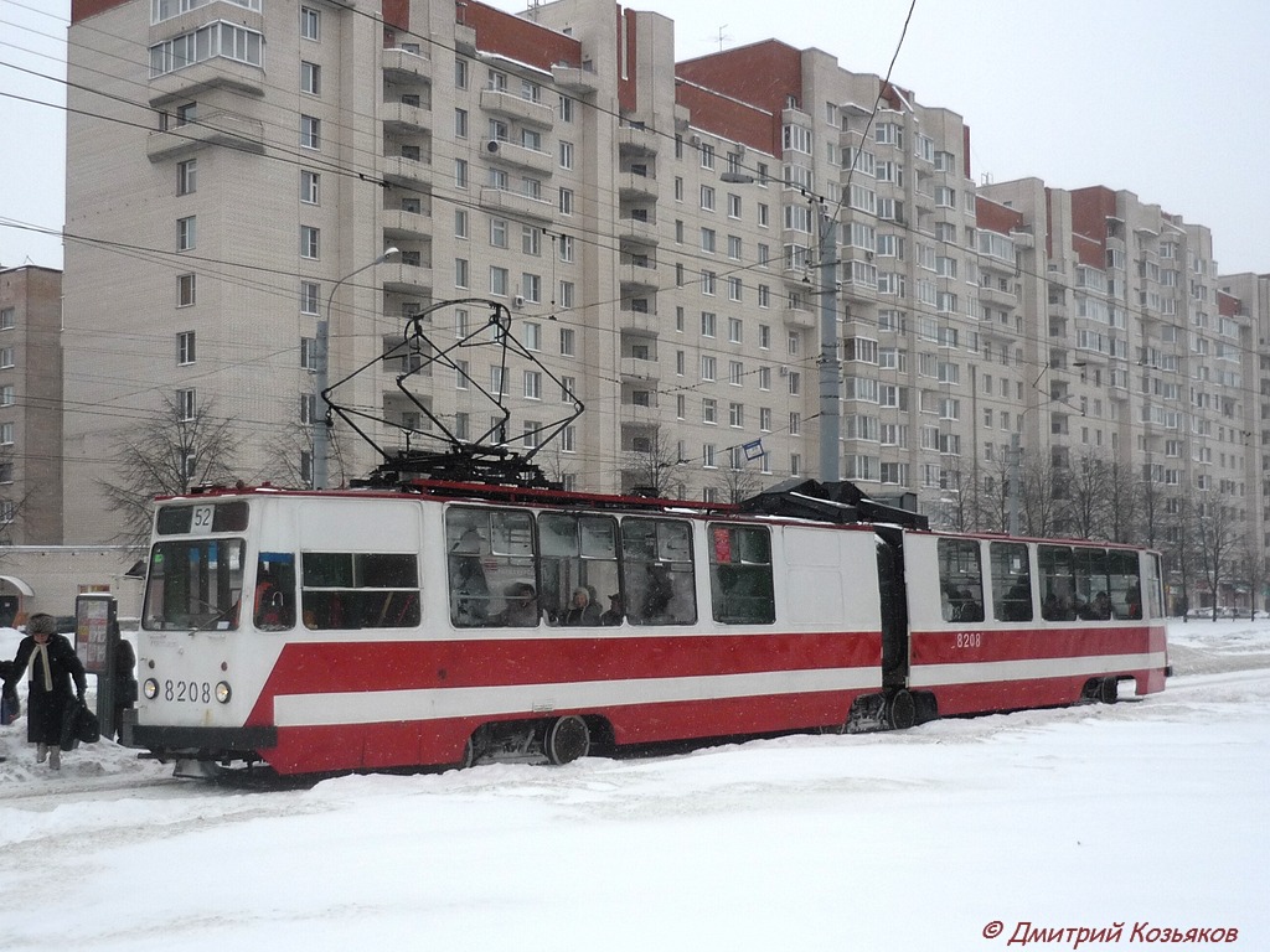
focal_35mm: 36
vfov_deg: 39.7
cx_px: 635
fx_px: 1321
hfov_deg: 51.4
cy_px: 476
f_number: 2.9
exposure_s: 1/250
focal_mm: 6
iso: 100
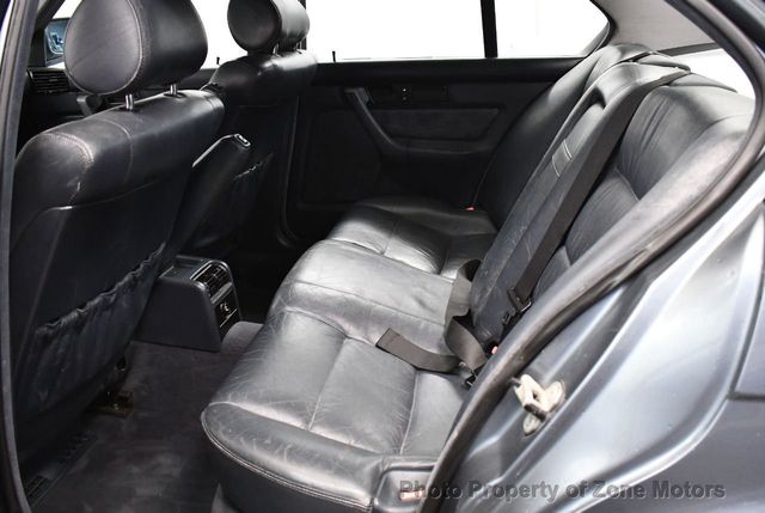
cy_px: 256
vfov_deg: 37.0
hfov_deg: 53.1
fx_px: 766
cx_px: 382
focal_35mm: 36
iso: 3200
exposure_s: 1/125
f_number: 3.5
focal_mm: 18
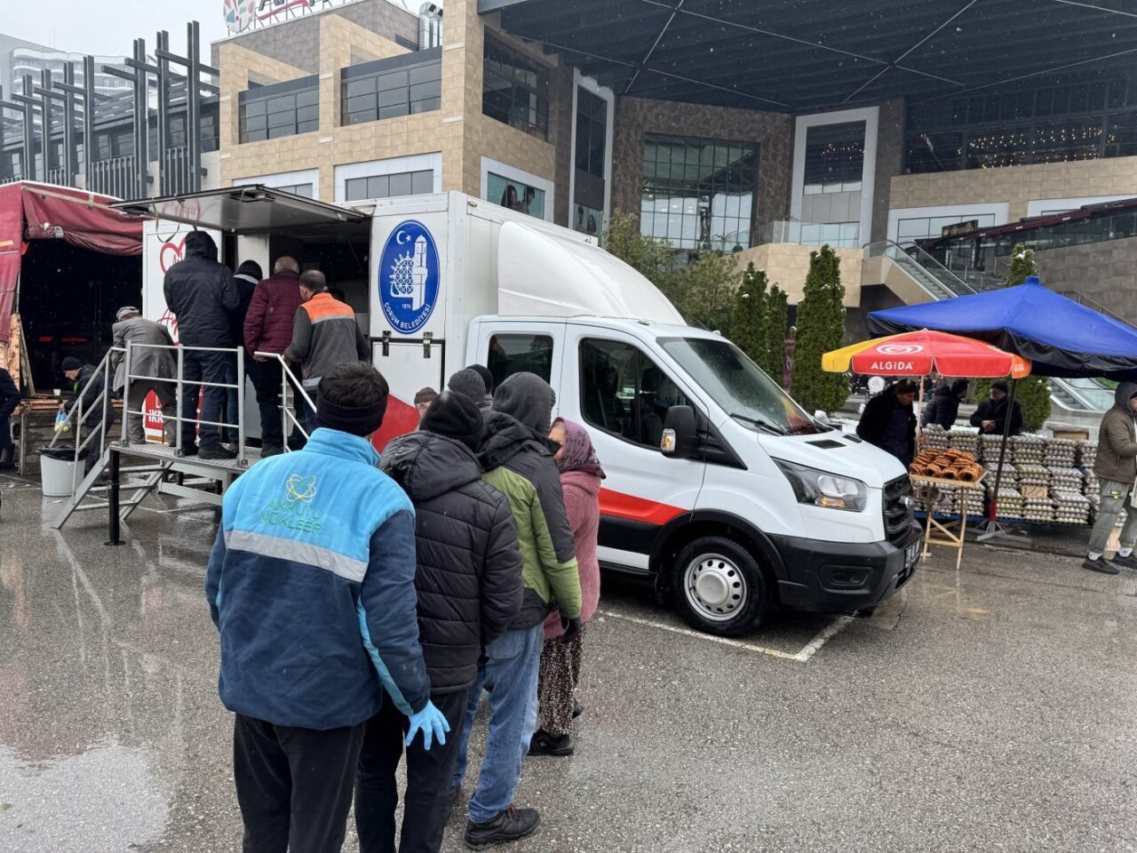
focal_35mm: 24
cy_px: 426
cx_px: 568
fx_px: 788
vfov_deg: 56.8
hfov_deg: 71.6
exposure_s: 1/1285
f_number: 1.78
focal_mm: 6.76
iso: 80
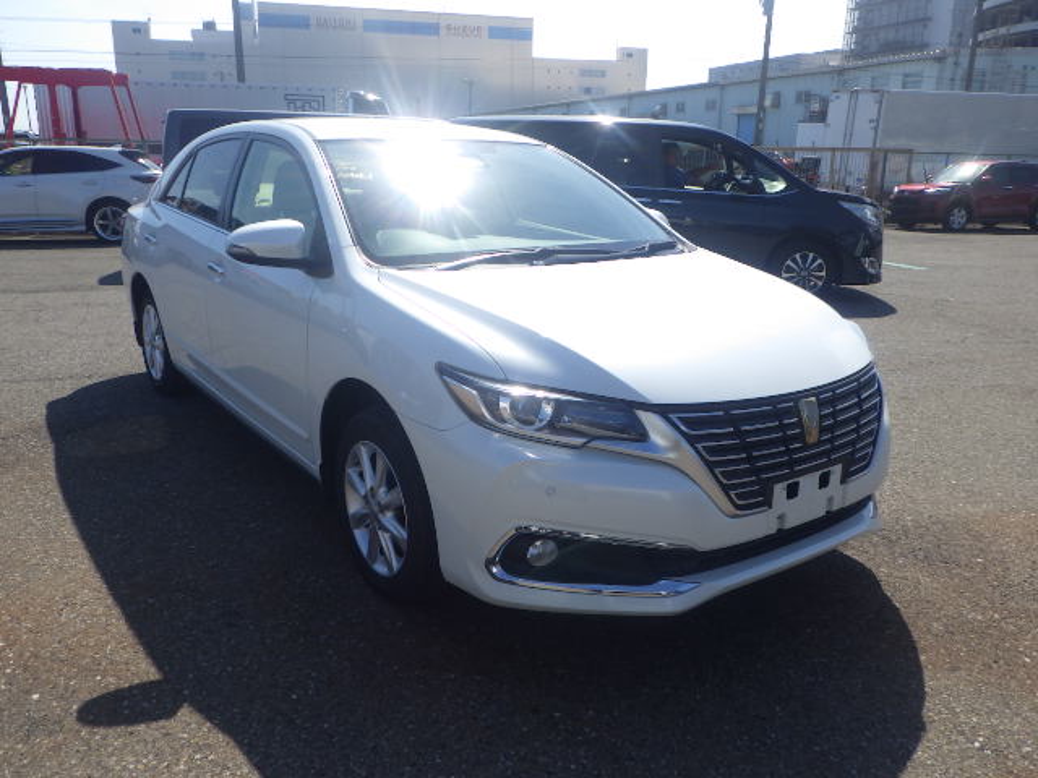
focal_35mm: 28
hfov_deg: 63.4
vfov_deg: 49.7
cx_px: 519
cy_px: 389
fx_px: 840
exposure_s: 1/1000
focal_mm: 5
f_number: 4.2
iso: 125
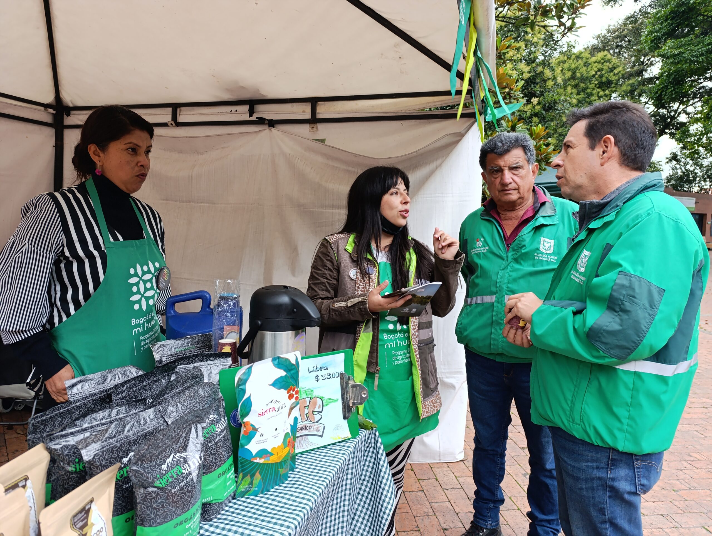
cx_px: 356
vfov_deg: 59.0
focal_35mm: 23
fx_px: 474
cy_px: 268
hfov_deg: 73.8
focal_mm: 6.14
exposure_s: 1/120
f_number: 1.6
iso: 160
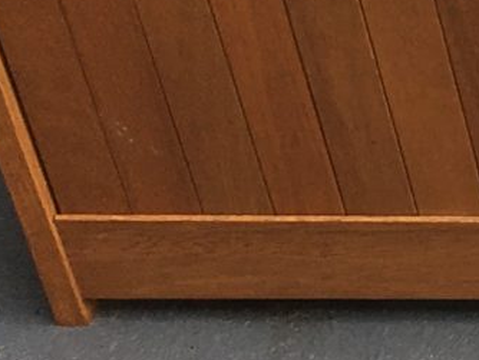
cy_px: 70
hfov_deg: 7.8
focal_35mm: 222
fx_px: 3074
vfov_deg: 6.7
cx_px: 1427
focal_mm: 4.15
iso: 25
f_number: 2.2
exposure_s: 1/242
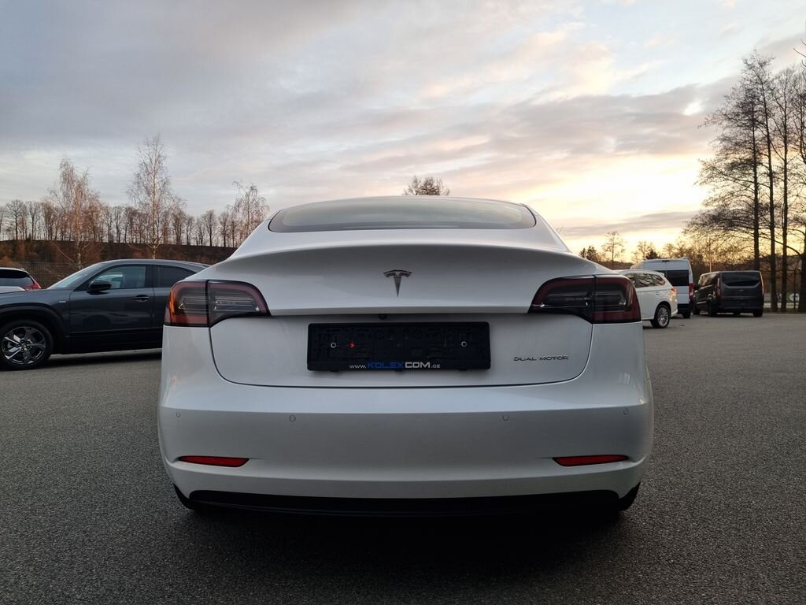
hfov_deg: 67.3
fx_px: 605
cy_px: 302
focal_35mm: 26
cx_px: 403
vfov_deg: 53.1
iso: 50
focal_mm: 5.4
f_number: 1.8
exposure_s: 1/168
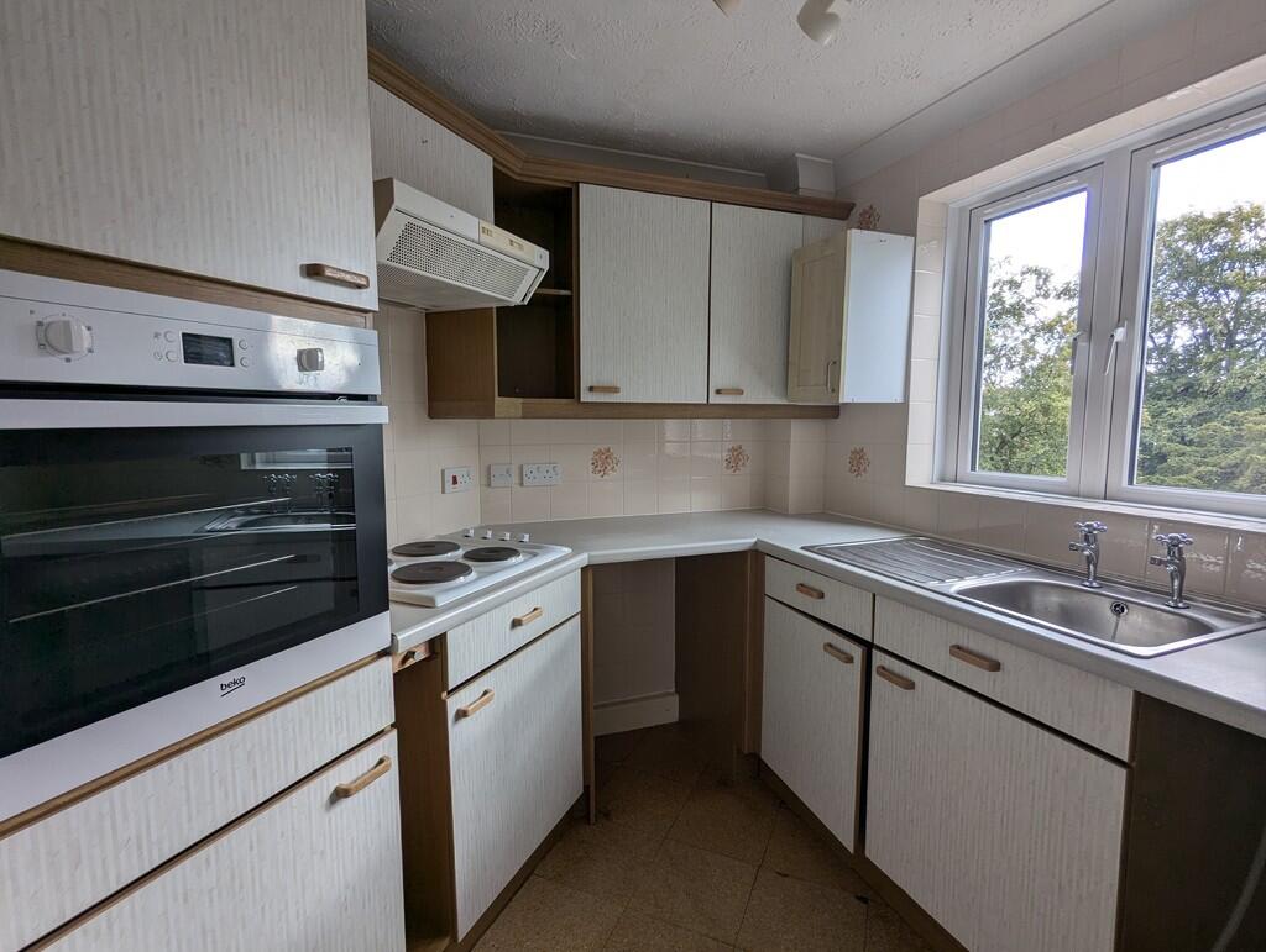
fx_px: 586
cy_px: 476
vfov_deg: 78.2
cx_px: 633
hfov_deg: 94.4
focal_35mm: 16
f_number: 2.2
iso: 60
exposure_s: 1/157
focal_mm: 2.35
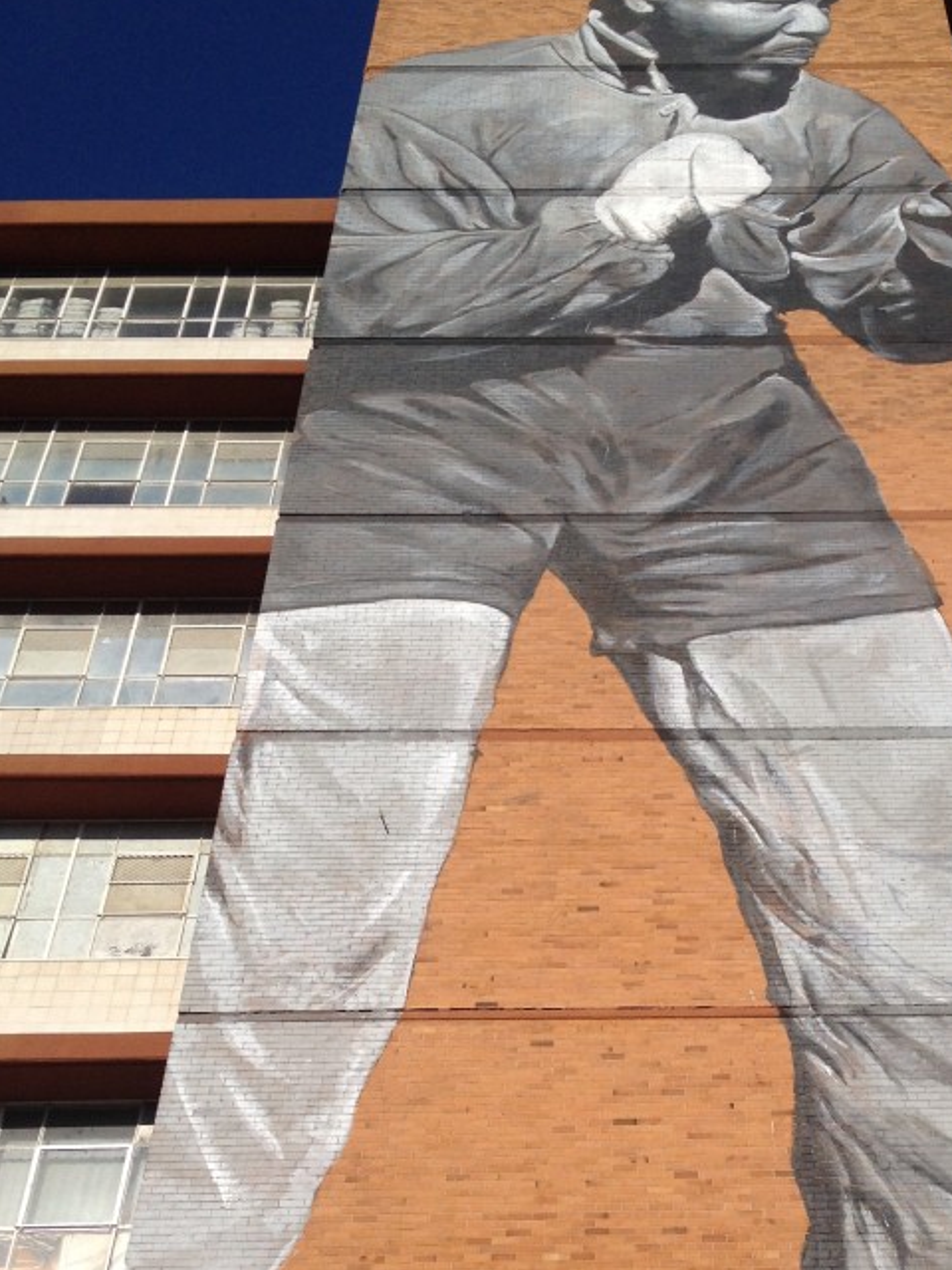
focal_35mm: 56
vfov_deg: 33.9
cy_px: 893
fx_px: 2053
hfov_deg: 25.9
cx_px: 660
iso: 50
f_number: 2.4
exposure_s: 1/3247
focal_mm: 4.28
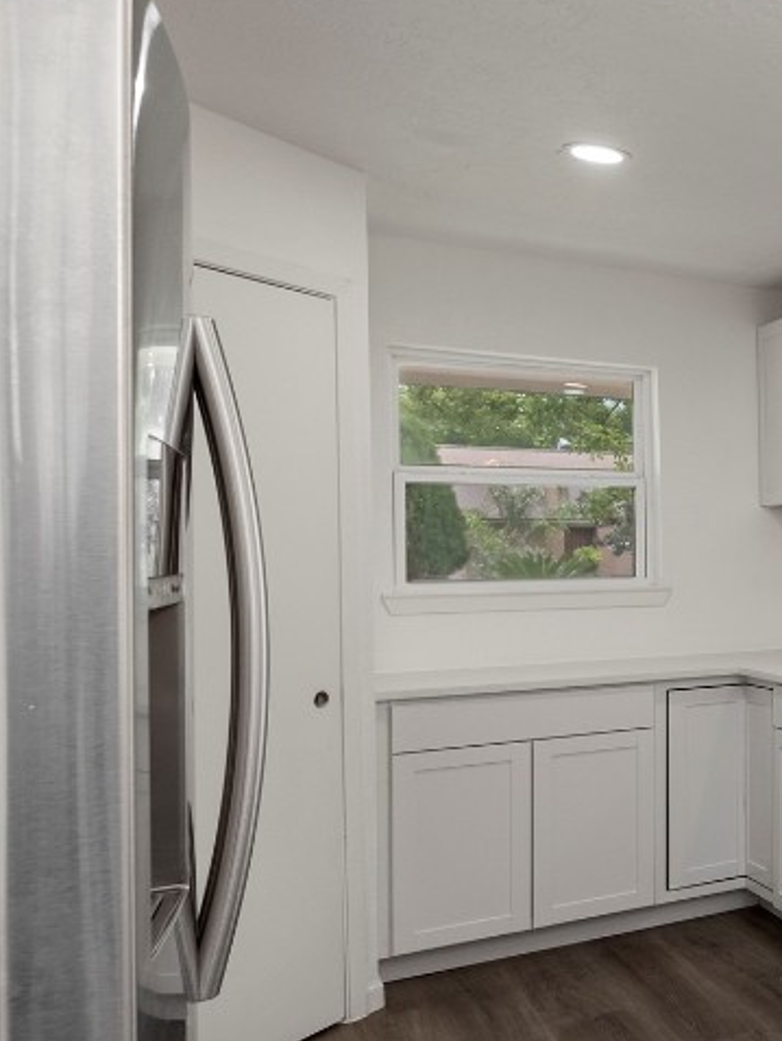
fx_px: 1113
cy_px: 527
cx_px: 1168
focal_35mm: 37
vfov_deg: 50.1
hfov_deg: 27.3
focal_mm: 16
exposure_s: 1/50
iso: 800
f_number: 7.1
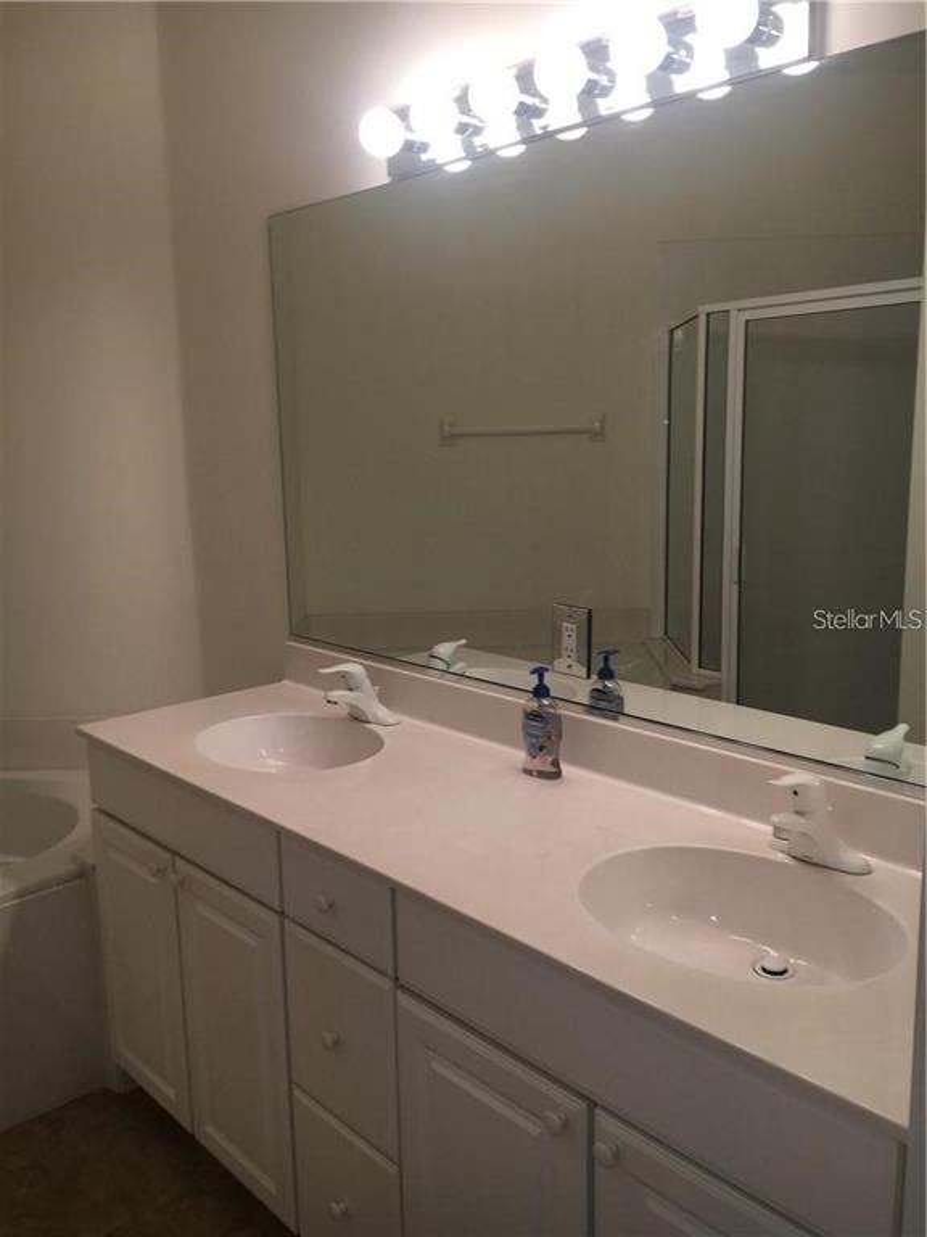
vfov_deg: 61.7
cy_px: 618
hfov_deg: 48.2
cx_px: 464
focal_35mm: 29
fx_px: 1035
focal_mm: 4.15
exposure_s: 1/35
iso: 25
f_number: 2.2
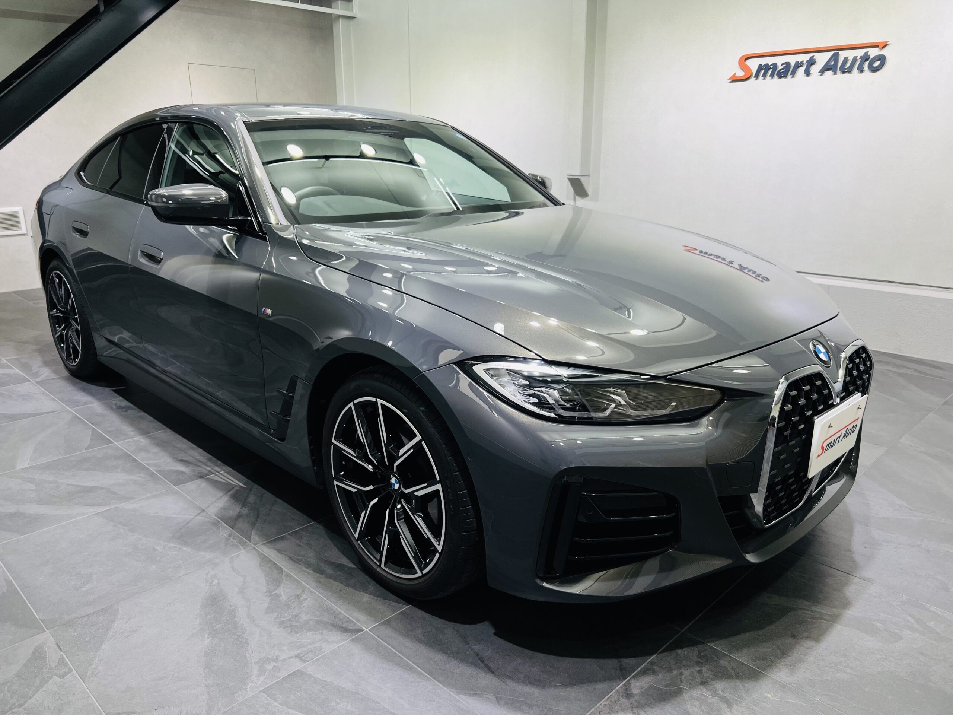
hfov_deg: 67.3
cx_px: 476
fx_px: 716
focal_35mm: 26
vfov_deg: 53.1
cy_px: 358
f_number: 1.5
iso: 80
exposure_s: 1/100
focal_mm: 5.7
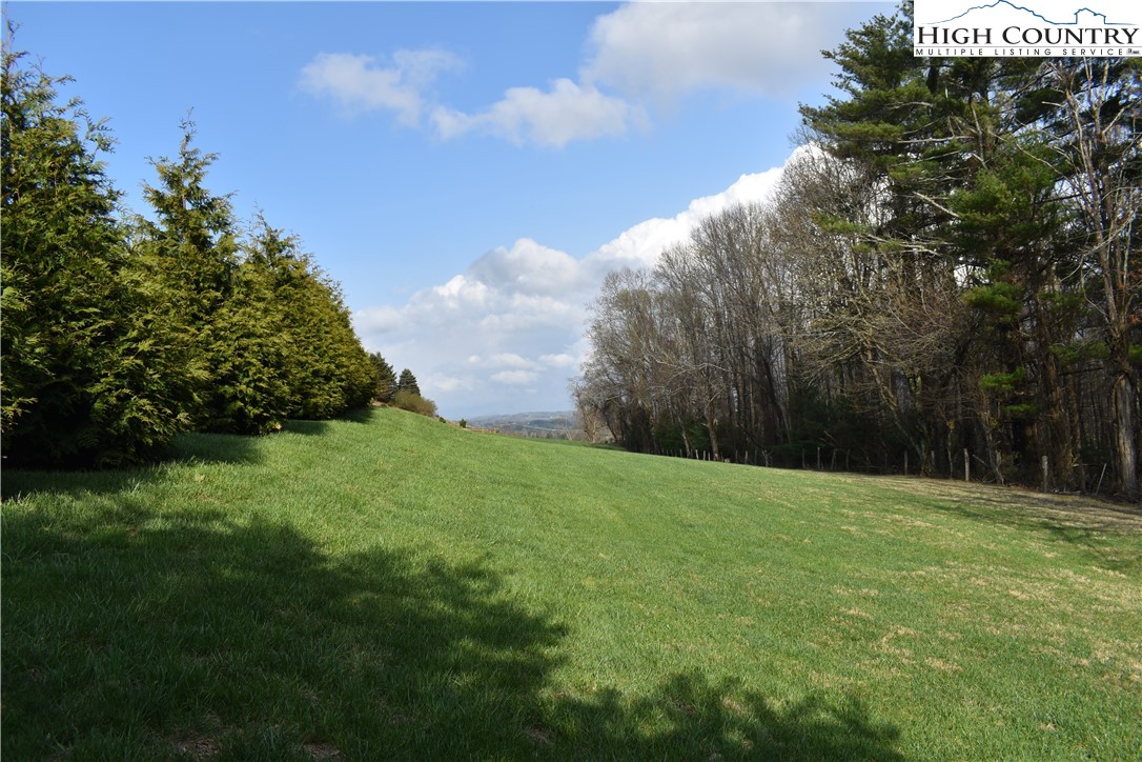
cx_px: 571
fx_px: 856
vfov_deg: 47.9
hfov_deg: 67.4
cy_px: 381
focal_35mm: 27
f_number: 8
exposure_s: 1/250
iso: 100
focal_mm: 18
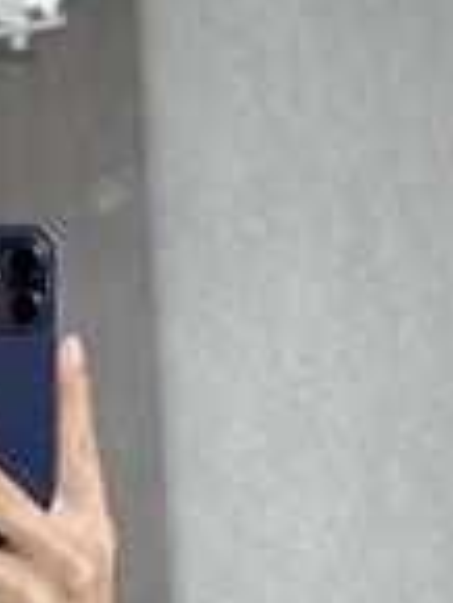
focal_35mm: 168
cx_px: -308
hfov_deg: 8.6
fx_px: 2927
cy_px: 969
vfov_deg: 11.2
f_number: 1.78
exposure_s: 1/100
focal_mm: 6.86
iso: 125
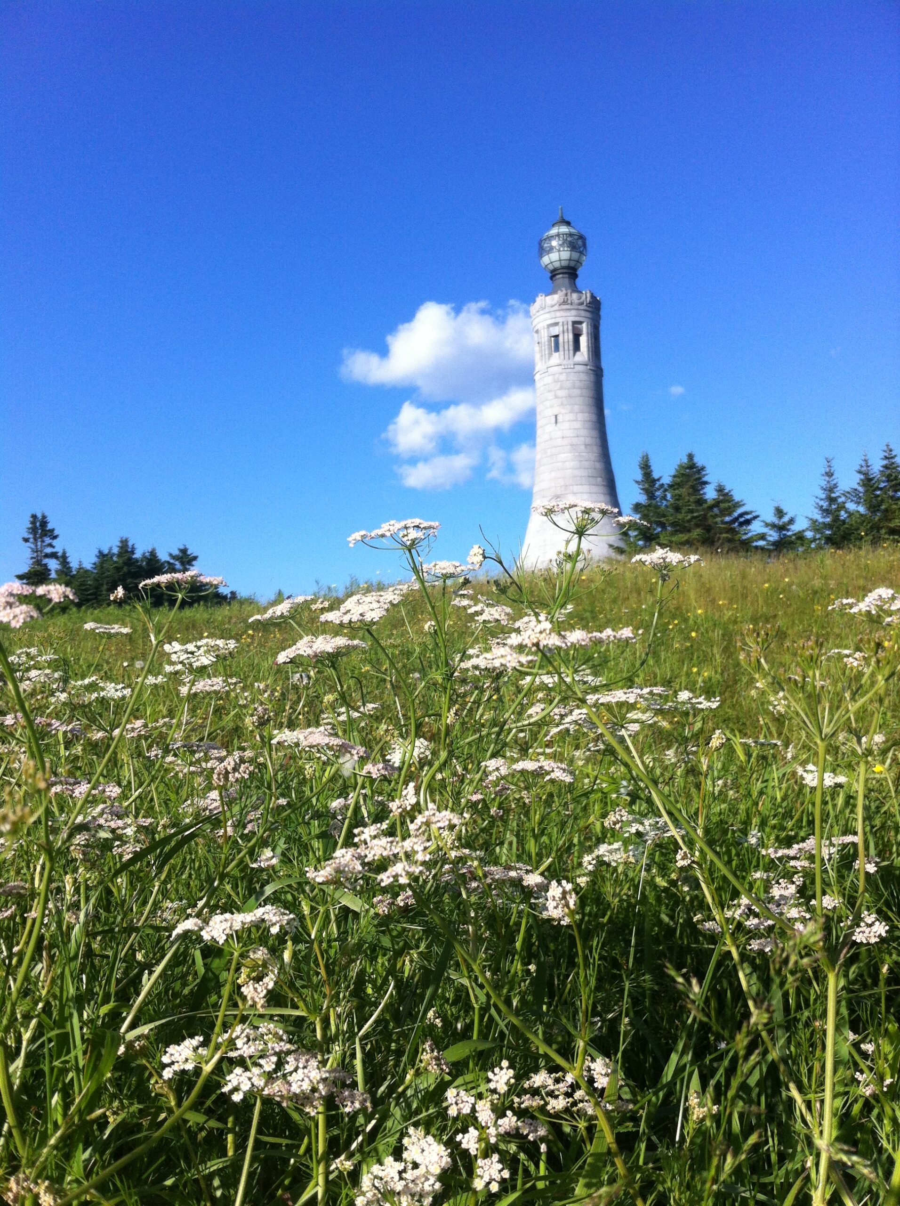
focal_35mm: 35
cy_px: 603
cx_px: 450
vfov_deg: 52.7
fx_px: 1217
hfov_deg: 40.6
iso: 80
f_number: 2.8
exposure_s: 1/1160
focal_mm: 3.85
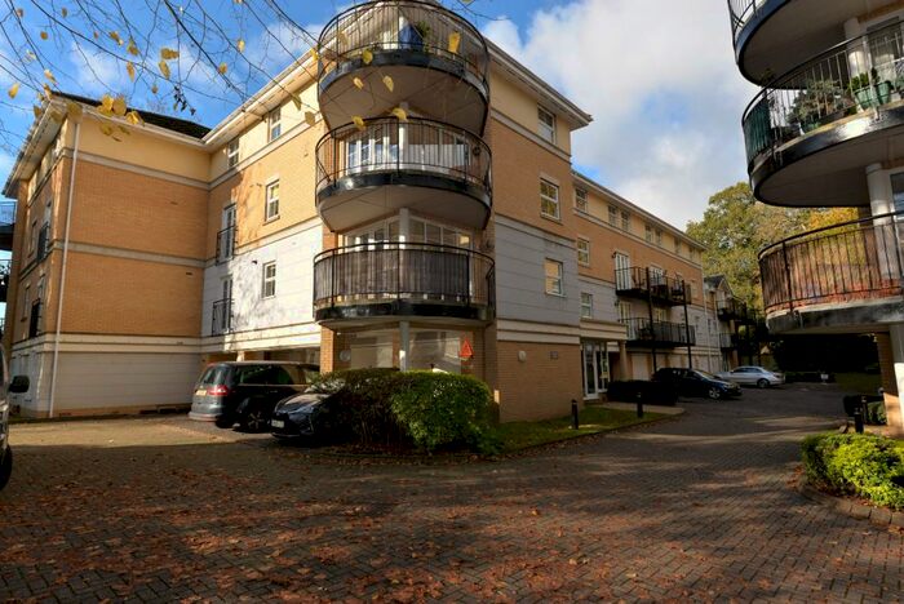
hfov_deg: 83.9
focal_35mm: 20
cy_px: 302
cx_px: 452
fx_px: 503
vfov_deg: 62.0
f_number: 7.1
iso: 100
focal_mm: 20
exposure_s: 1/200
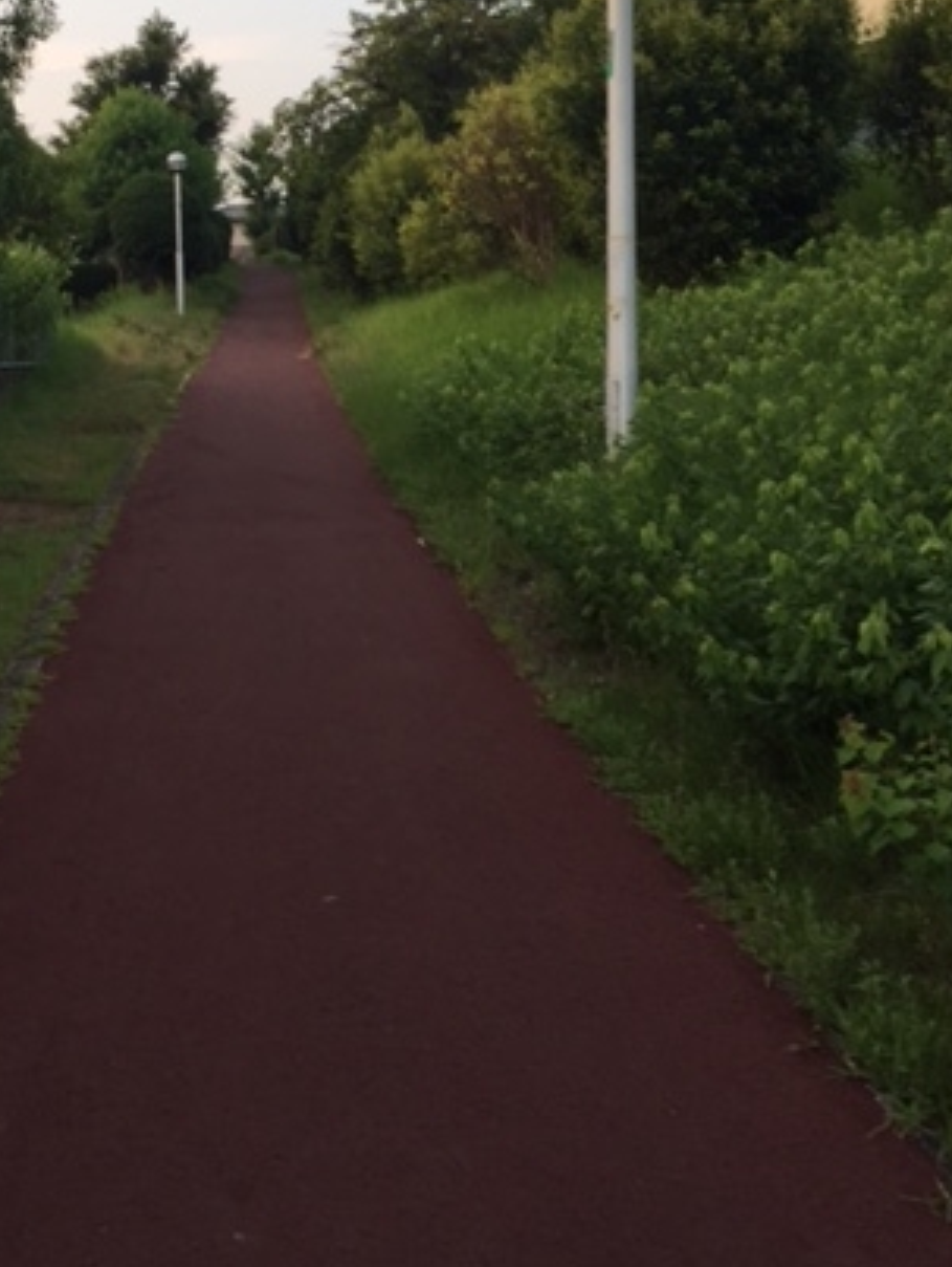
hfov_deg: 31.0
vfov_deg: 40.9
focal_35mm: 46
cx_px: 229
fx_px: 1684
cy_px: 462
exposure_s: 1/120
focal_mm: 4.15
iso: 40
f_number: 2.2
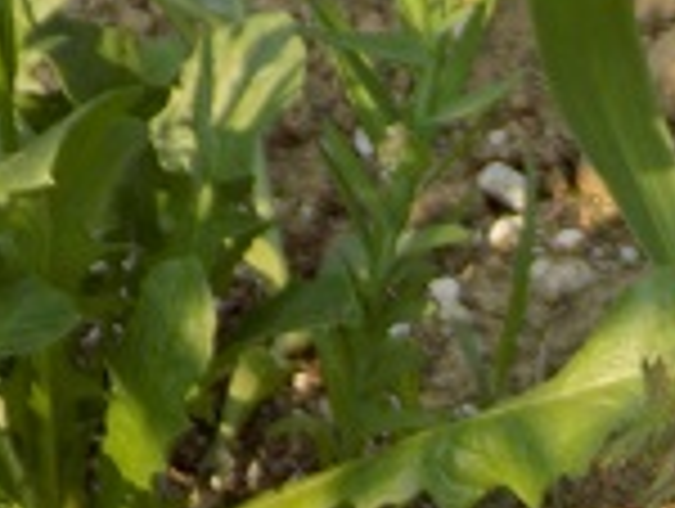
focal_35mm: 536
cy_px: 688
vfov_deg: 2.8
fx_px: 10469
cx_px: 814
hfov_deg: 3.7
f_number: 5.3
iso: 80
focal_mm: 29.9
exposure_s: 1/160
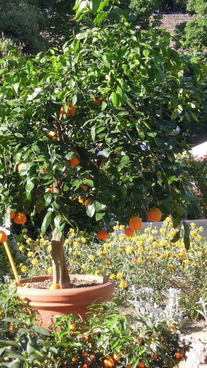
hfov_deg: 13.0
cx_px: 78
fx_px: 907
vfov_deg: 22.9
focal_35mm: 93
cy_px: 185
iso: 160
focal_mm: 15.2
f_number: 4.5
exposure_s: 1/250
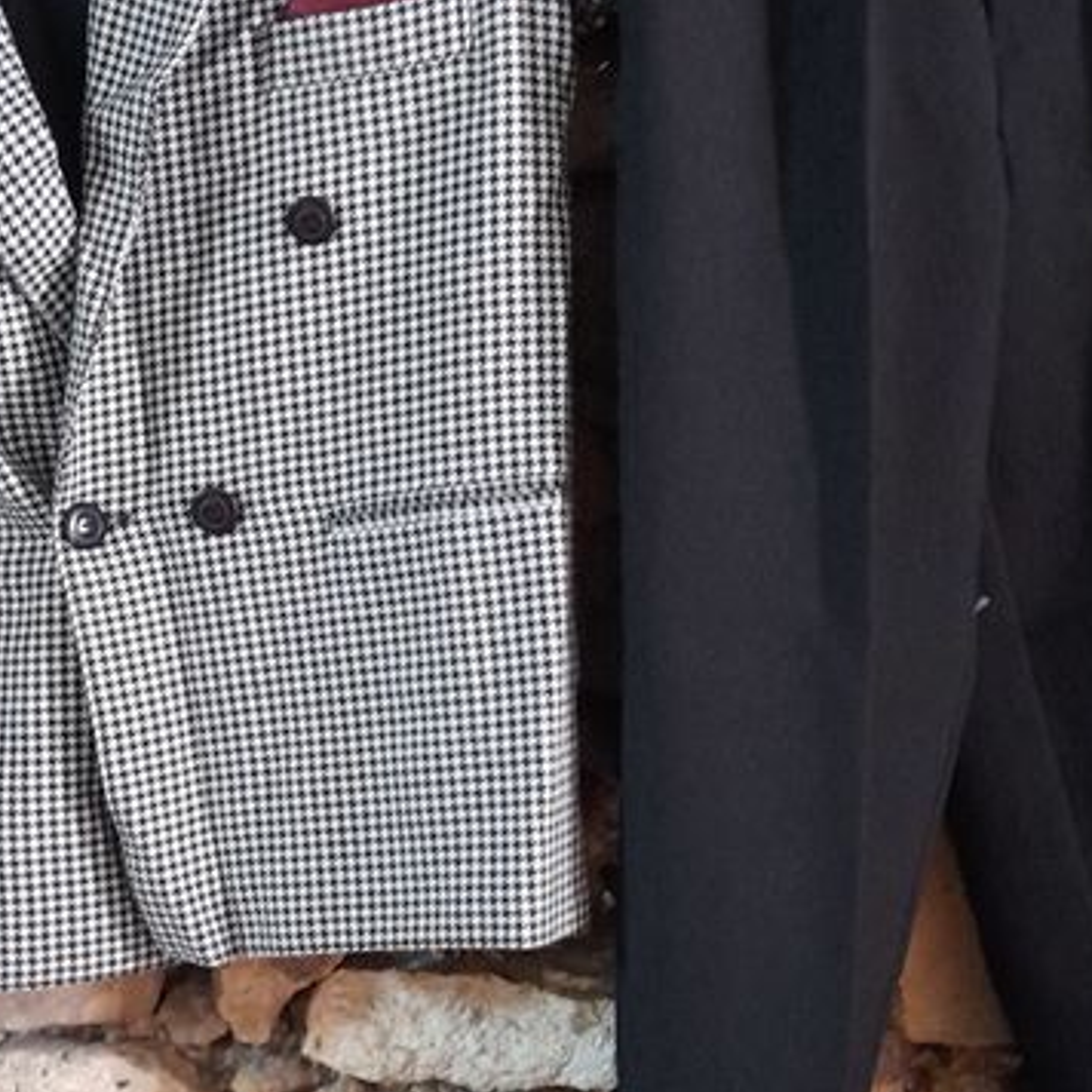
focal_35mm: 62
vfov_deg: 27.7
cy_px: 663
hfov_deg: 27.6
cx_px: 417
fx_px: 2213
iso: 800
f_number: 2
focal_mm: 4.6
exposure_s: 1/20
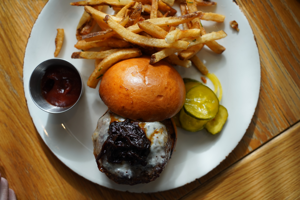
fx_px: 308
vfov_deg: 35.9
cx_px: 150
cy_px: 100
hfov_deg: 51.9
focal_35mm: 37
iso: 200
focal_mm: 37
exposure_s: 1/160
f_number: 4
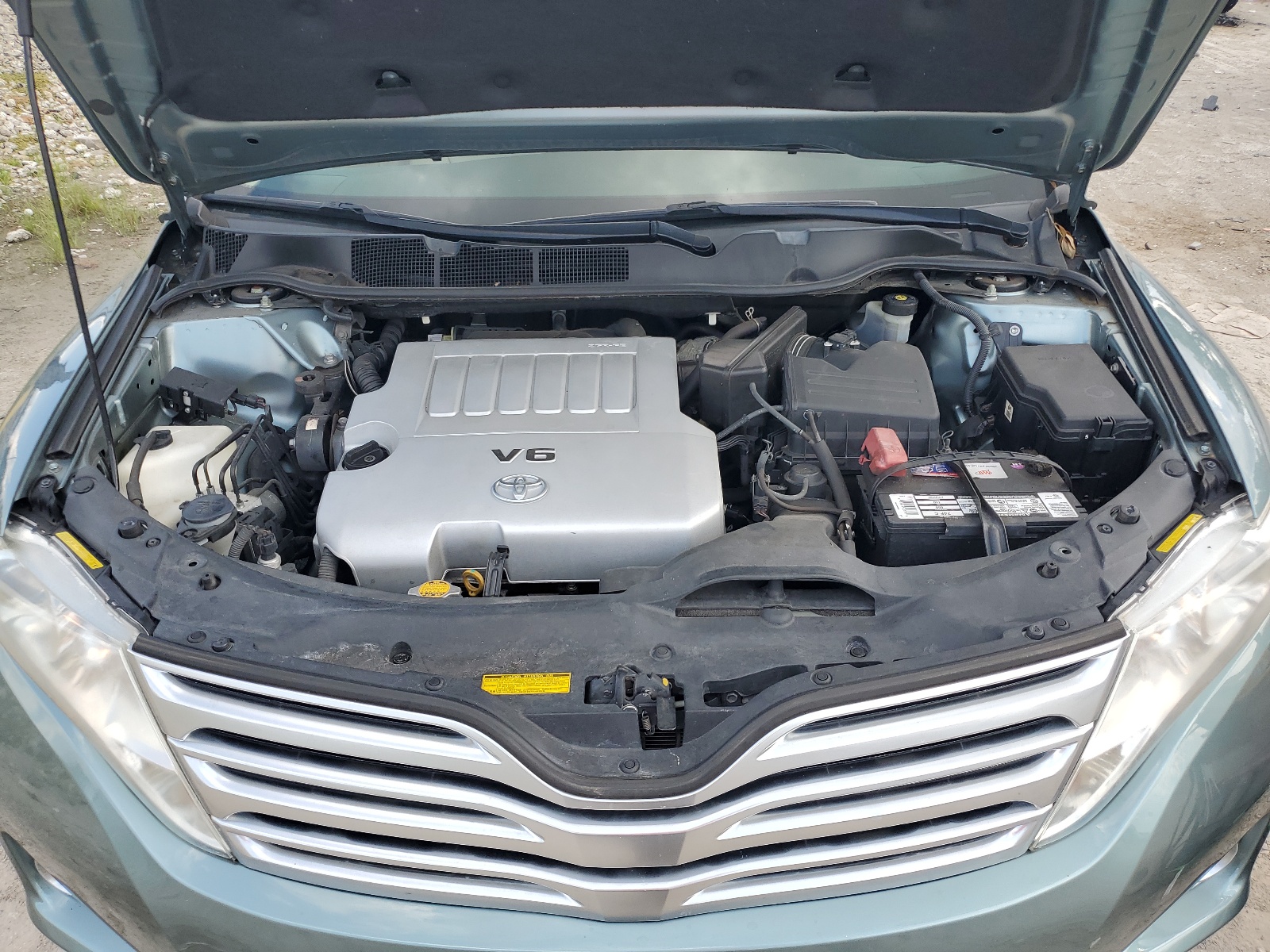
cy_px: 476
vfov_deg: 53.1
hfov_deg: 67.3
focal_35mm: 26
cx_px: 635
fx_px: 954
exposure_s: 1/769
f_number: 1.5
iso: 50
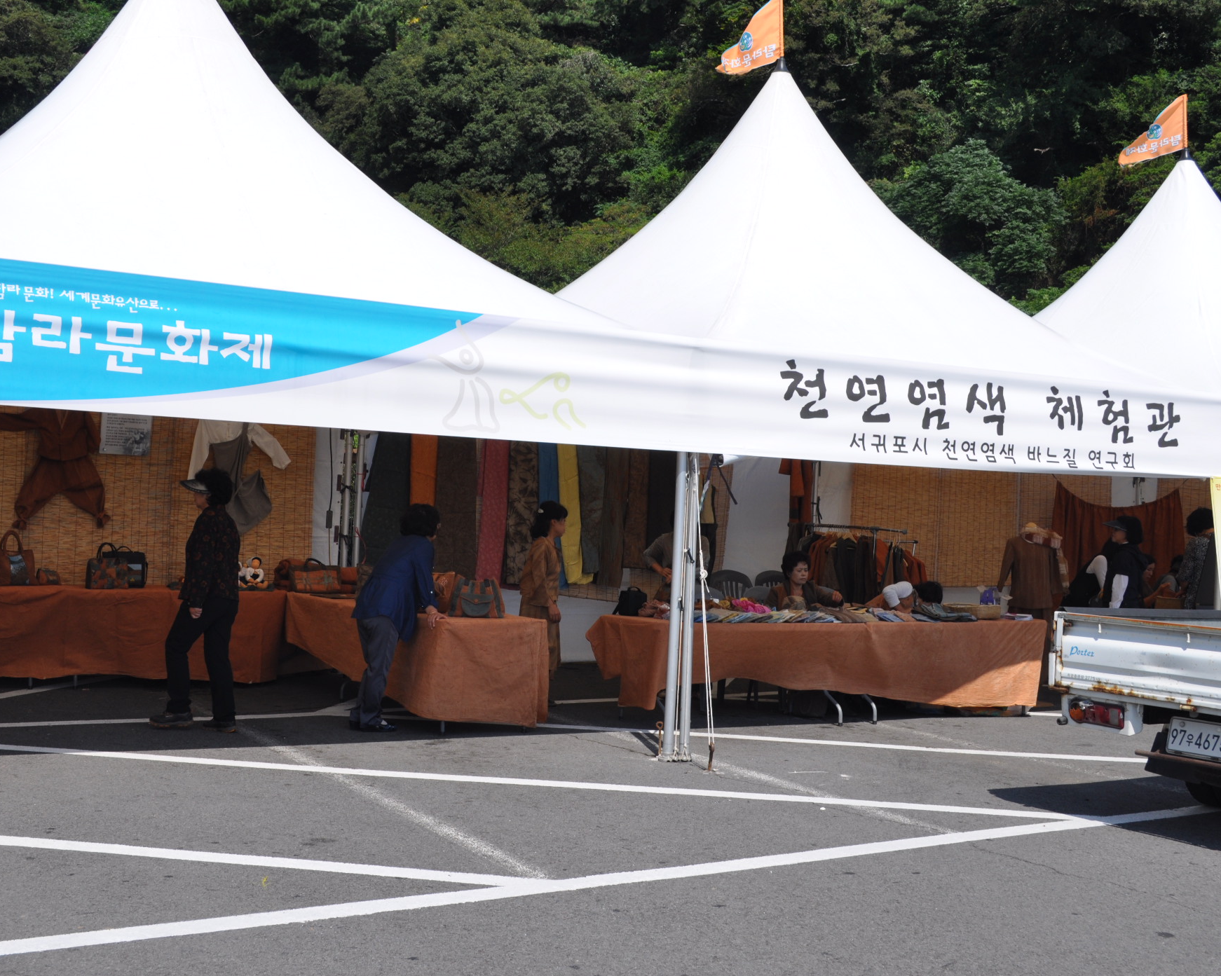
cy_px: 488
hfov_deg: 41.1
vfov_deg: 33.4
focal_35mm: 45
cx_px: 552
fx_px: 1626
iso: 200
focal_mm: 26
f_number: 11
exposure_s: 1/500
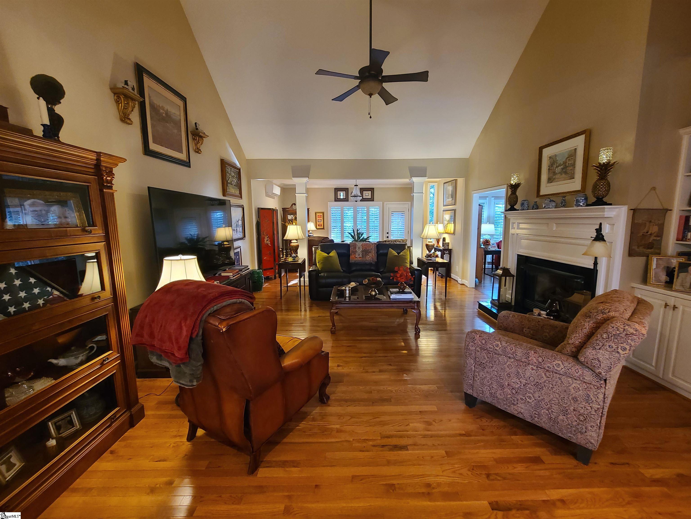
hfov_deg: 106.2
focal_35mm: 13
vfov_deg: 89.9
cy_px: 260
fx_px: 260
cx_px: 346
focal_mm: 2.2
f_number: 2.2
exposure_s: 1/30
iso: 320
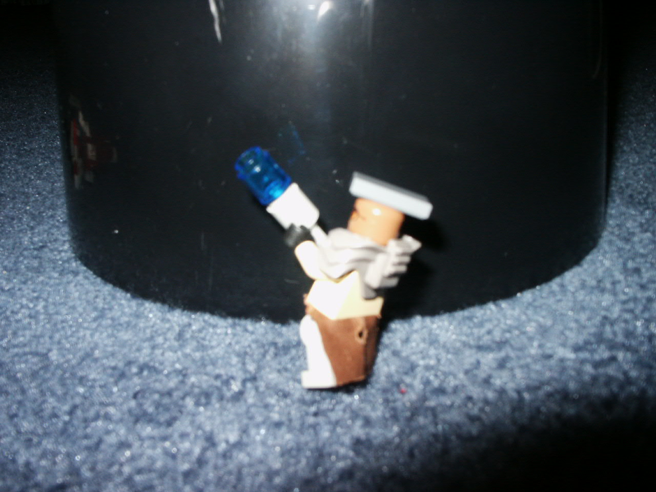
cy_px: 246
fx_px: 663
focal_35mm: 35
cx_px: 328
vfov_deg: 40.7
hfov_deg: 52.6
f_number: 6.7
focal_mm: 7.19
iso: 200
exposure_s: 1/45
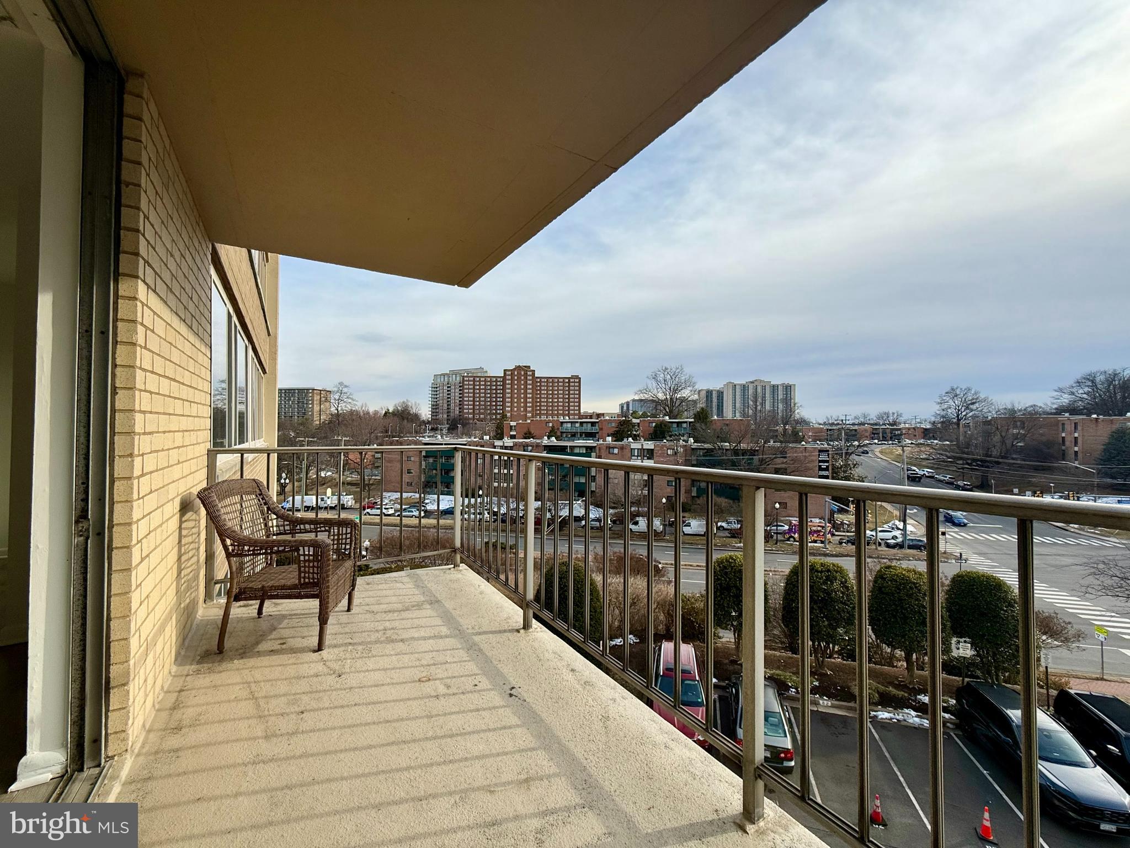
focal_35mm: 14
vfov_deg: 85.7
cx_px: 565
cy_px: 424
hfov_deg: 102.1
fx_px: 457
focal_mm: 2.22
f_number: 2.2
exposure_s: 1/1339
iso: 50
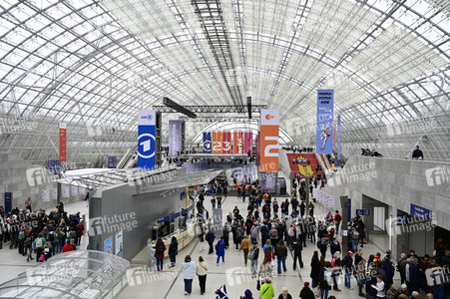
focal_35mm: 26
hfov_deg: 69.4
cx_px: 225
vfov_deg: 49.5
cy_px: 150
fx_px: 325
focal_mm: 26
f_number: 4.5
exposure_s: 1/200
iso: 125
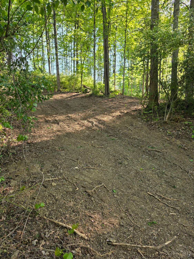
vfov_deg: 73.9
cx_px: 97
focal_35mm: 23
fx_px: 172
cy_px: 130
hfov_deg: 58.9
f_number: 1.7
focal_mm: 6.3
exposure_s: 1/180
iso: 40
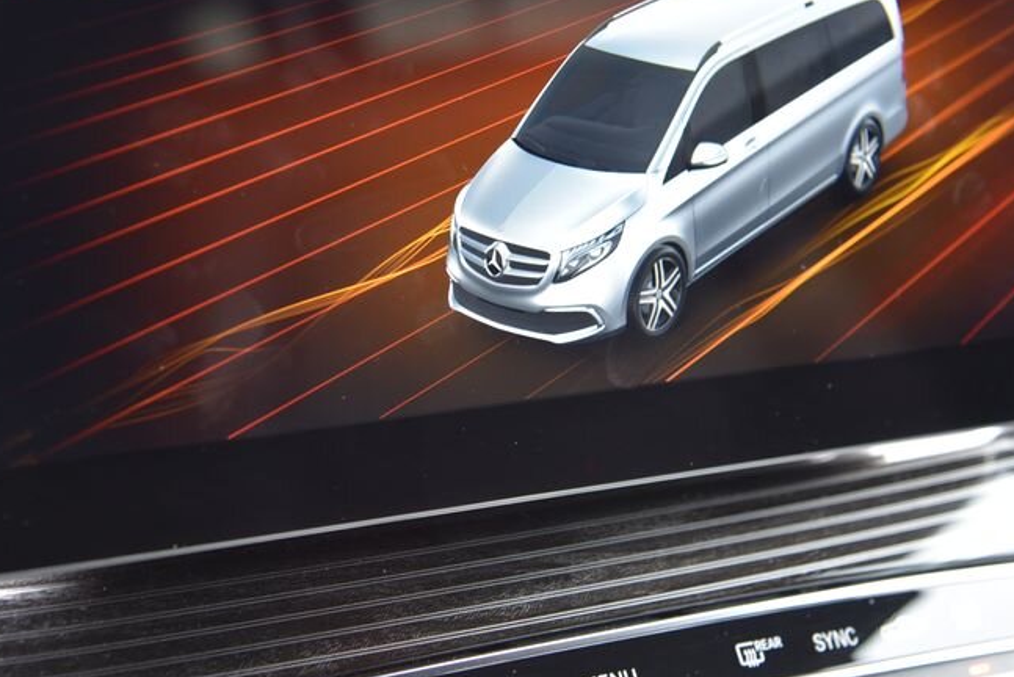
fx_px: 2451
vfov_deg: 15.6
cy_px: 163
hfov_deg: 23.4
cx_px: 480
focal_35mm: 87
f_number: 4
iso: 500
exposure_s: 1/13
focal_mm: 55
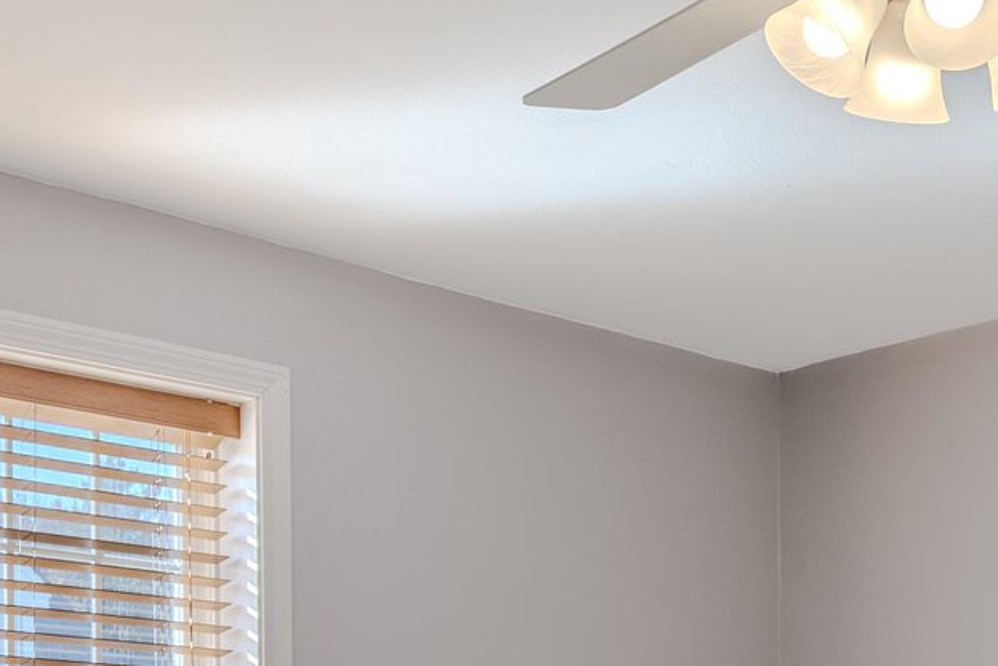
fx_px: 1914
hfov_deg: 29.0
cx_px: 690
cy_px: 911
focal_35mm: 69
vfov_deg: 18.2
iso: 400
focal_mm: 14
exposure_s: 1/500
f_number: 8
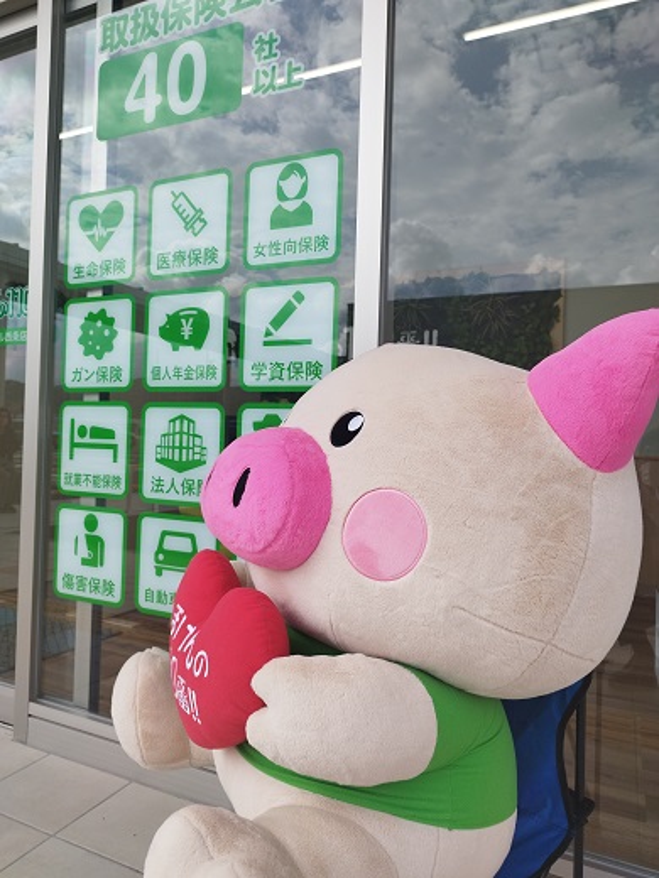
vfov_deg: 71.6
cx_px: 330
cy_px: 439
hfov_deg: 56.8
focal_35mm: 24
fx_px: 609
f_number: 1.89
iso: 50
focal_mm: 5.89
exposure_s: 1/560
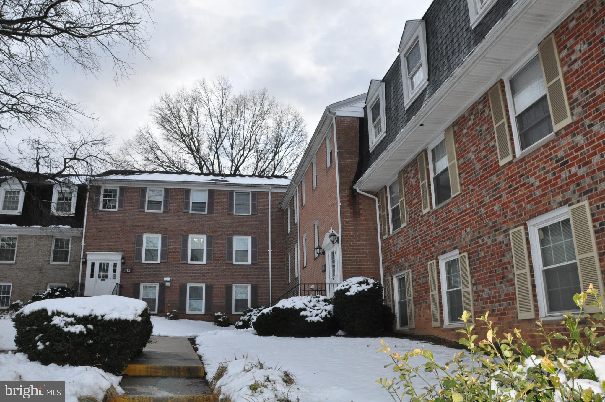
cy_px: 201
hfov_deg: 67.4
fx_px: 453
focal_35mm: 27
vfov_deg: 47.8
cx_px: 302
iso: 1600
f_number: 14
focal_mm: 18
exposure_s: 1/200
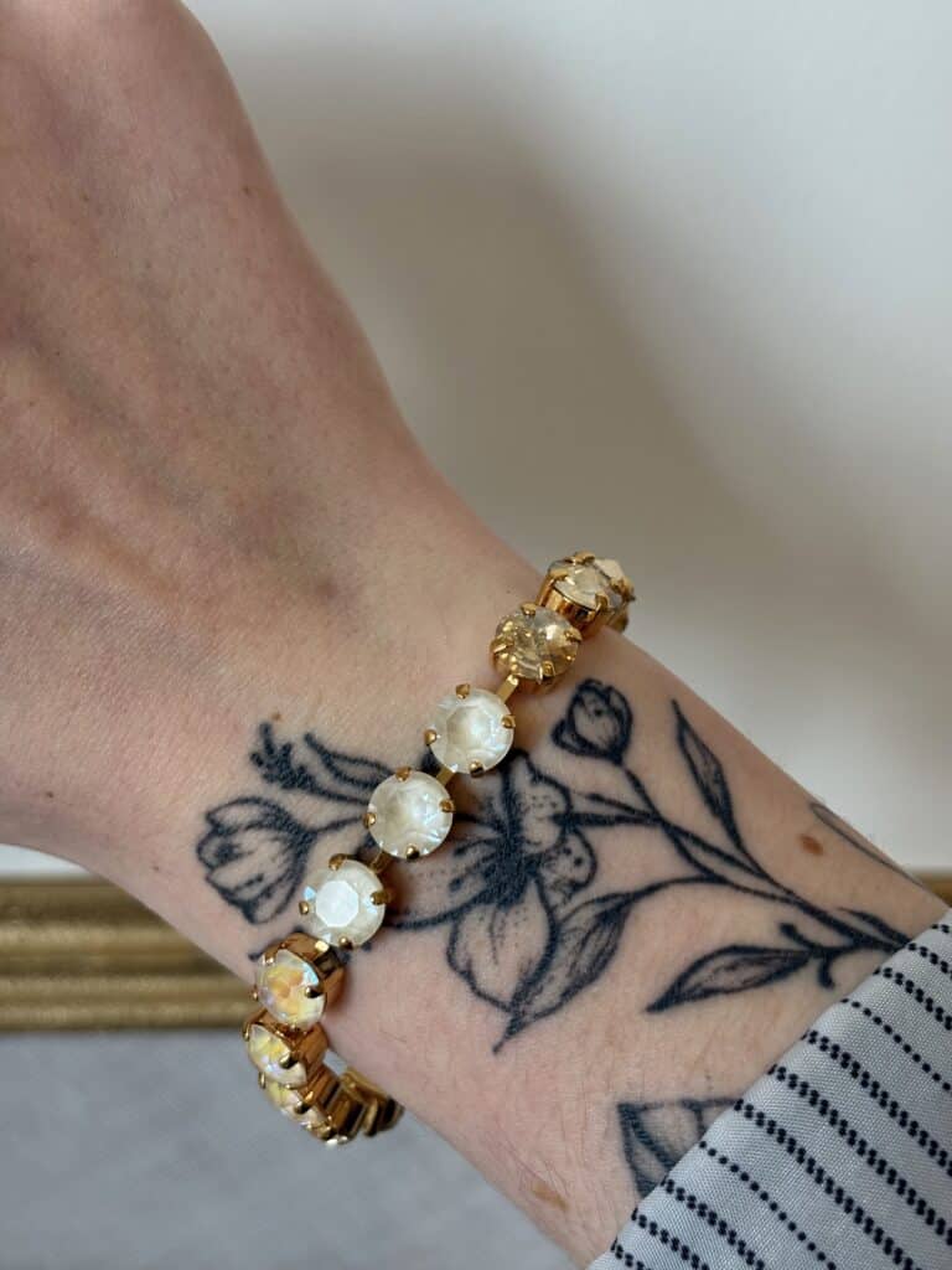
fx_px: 1907
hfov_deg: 28.0
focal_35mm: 52
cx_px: 476
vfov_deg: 36.8
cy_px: 635
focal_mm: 5.96
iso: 25
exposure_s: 1/140
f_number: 1.6
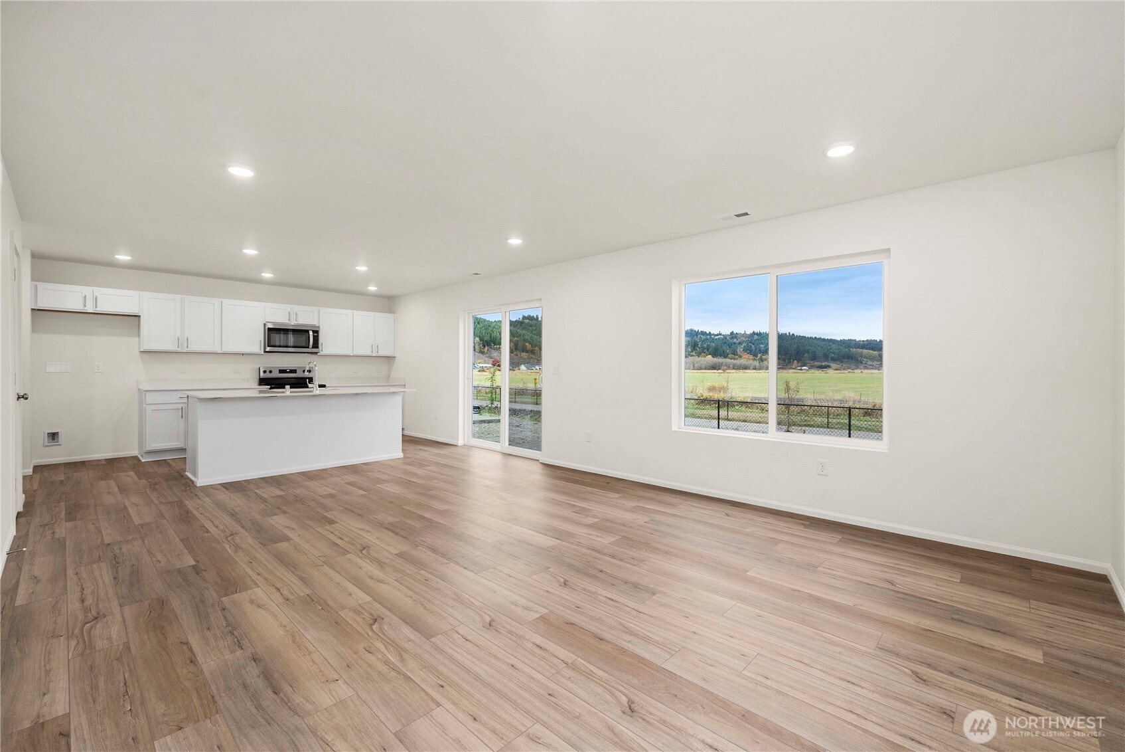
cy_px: 376
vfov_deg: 81.3
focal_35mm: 14
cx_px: 562
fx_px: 438
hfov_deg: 104.2
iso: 80
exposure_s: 1/80
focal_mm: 14
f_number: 7.1
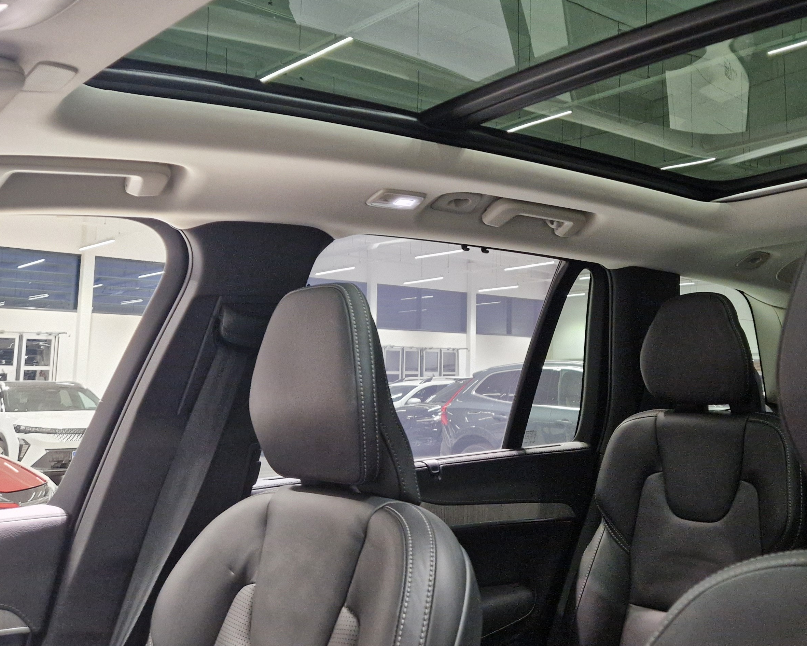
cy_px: 243
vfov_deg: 38.9
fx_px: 908
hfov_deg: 46.9
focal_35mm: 38
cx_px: 560
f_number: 1.8
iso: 1000
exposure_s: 1/100
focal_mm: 5.4
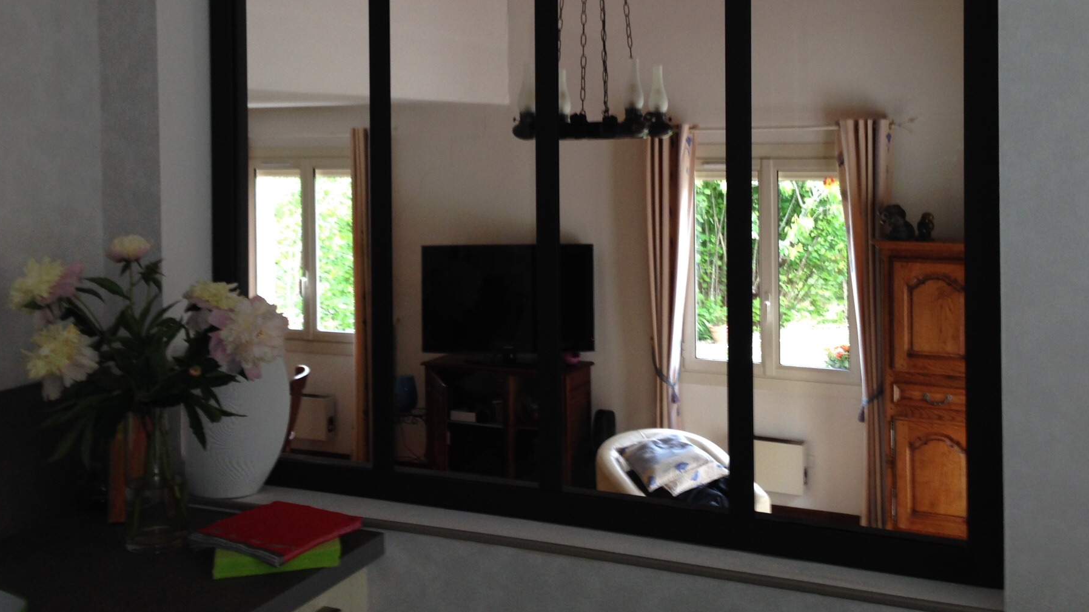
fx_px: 1184
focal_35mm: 41
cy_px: 150
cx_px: 584
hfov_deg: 49.4
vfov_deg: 28.6
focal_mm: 4.12
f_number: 2.4
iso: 64
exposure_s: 1/20
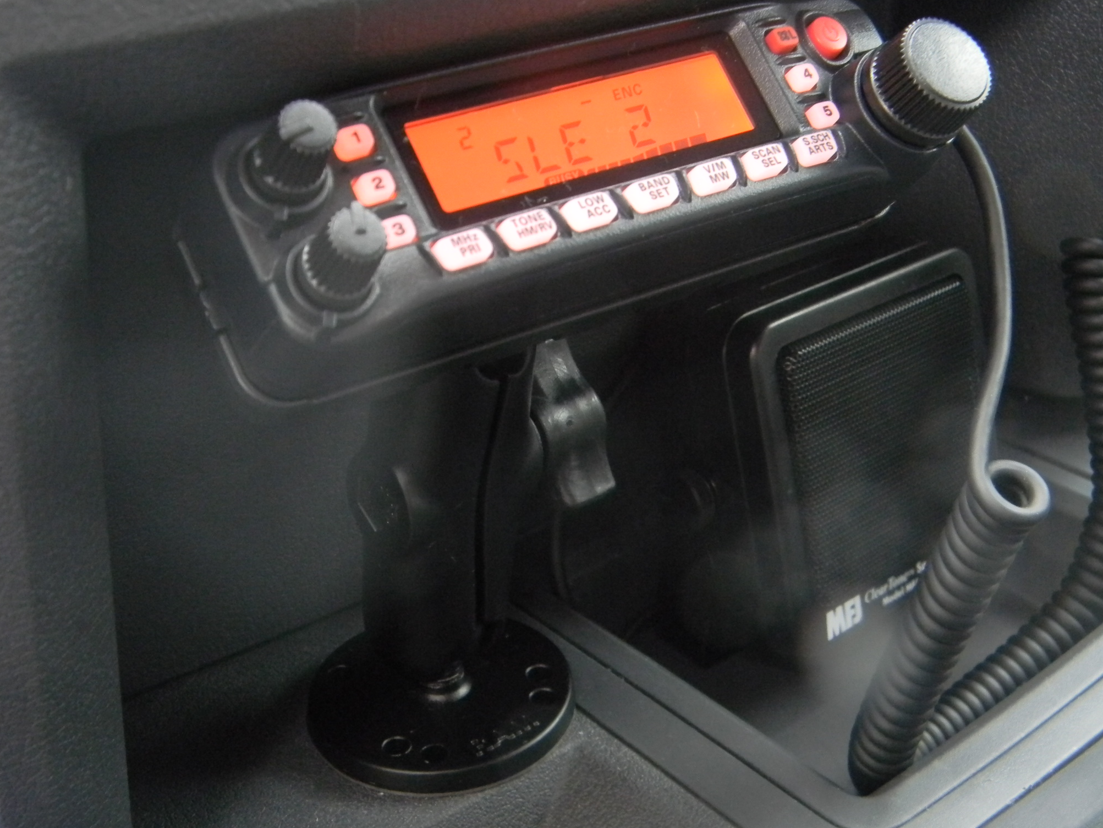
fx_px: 1530
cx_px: 560
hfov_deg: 39.7
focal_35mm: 48
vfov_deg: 30.3
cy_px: 418
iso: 400
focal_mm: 8.6
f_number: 3.9
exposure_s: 1/16.1
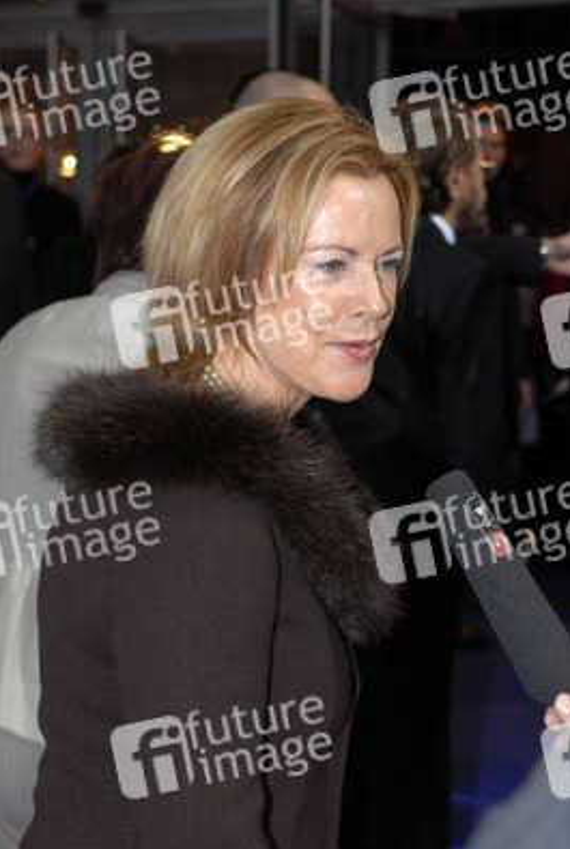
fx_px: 1974
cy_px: 426
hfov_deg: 16.4
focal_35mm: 84
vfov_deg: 24.3
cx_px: 286
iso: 400
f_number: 5.6
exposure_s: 1/100
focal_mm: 55
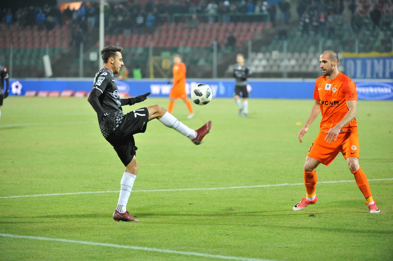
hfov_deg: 10.3
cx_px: 196
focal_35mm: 200
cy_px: 130
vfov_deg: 6.9
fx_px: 2182
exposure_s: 1/320
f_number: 4
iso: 3200
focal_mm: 200
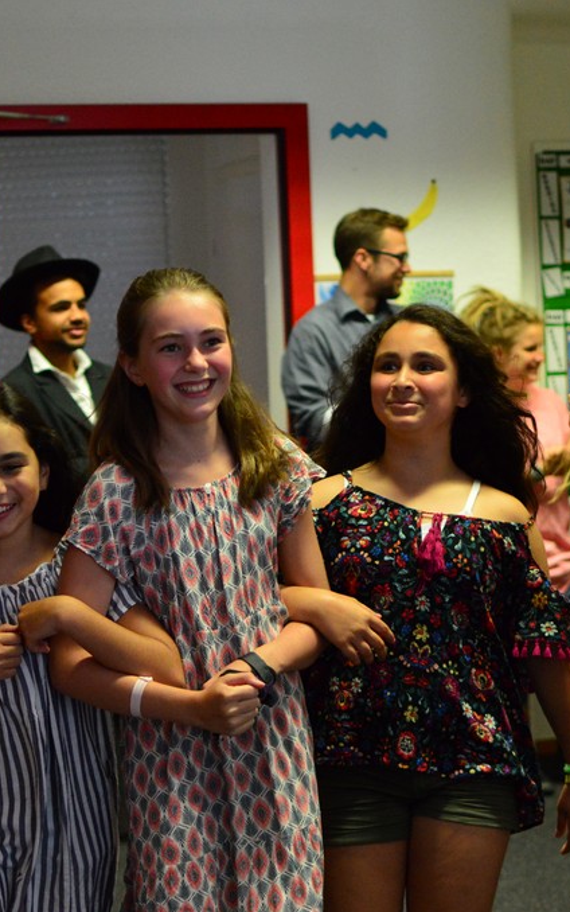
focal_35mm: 81
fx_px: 2007
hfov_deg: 16.1
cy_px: 457
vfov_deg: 25.6
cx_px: 180
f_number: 1.8
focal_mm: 35
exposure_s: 1/320
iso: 1600
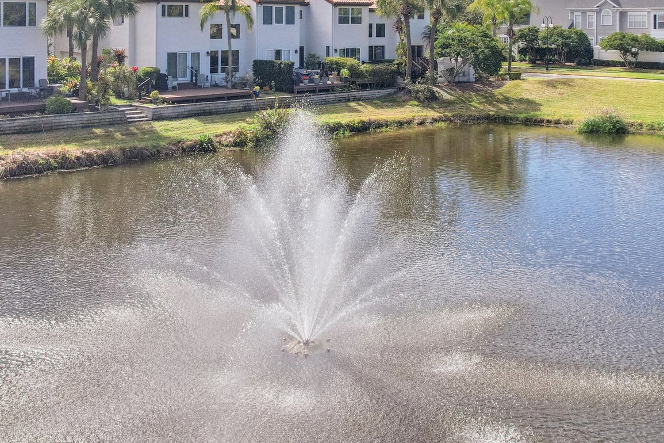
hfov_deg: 49.6
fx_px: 719
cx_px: 329
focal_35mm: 39
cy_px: 102
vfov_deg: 33.4
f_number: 2.8
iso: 400
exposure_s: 1/1600
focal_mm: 8.4
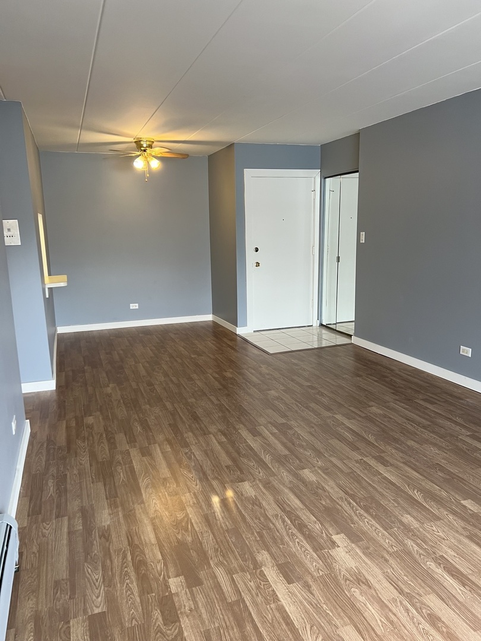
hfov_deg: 53.1
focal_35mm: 26
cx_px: 240
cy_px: 320
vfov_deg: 67.3
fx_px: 482
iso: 80
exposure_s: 1/60
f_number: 1.5
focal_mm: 5.7
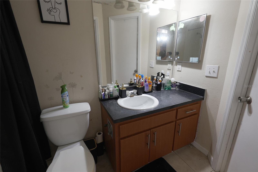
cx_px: 129
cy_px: 86
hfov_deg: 96.7
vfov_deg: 73.8
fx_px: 115
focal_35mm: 16
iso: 125
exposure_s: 1/30
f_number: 1.8
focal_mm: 11
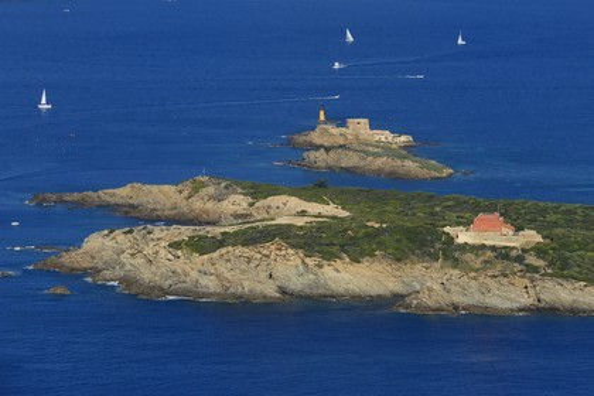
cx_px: 297
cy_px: 198
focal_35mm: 170
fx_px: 2805
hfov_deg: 12.1
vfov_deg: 8.1
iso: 800
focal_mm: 170
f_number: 13
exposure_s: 1/1600
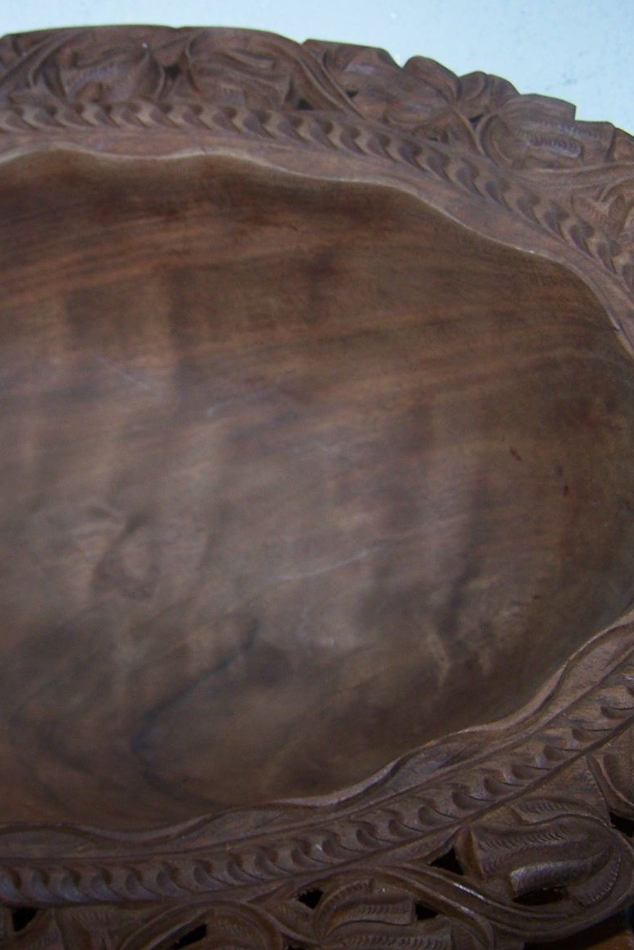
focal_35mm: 53
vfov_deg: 37.5
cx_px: 103
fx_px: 1399
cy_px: 473
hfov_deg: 25.0
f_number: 2.8
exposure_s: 1/60
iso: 80
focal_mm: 6.3
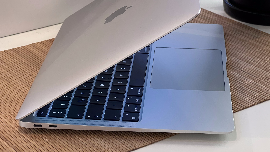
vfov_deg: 12.6
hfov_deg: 22.2
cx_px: 130
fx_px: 687
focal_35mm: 96
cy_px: 78
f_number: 2.8
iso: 320
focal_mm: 9
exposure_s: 1/60
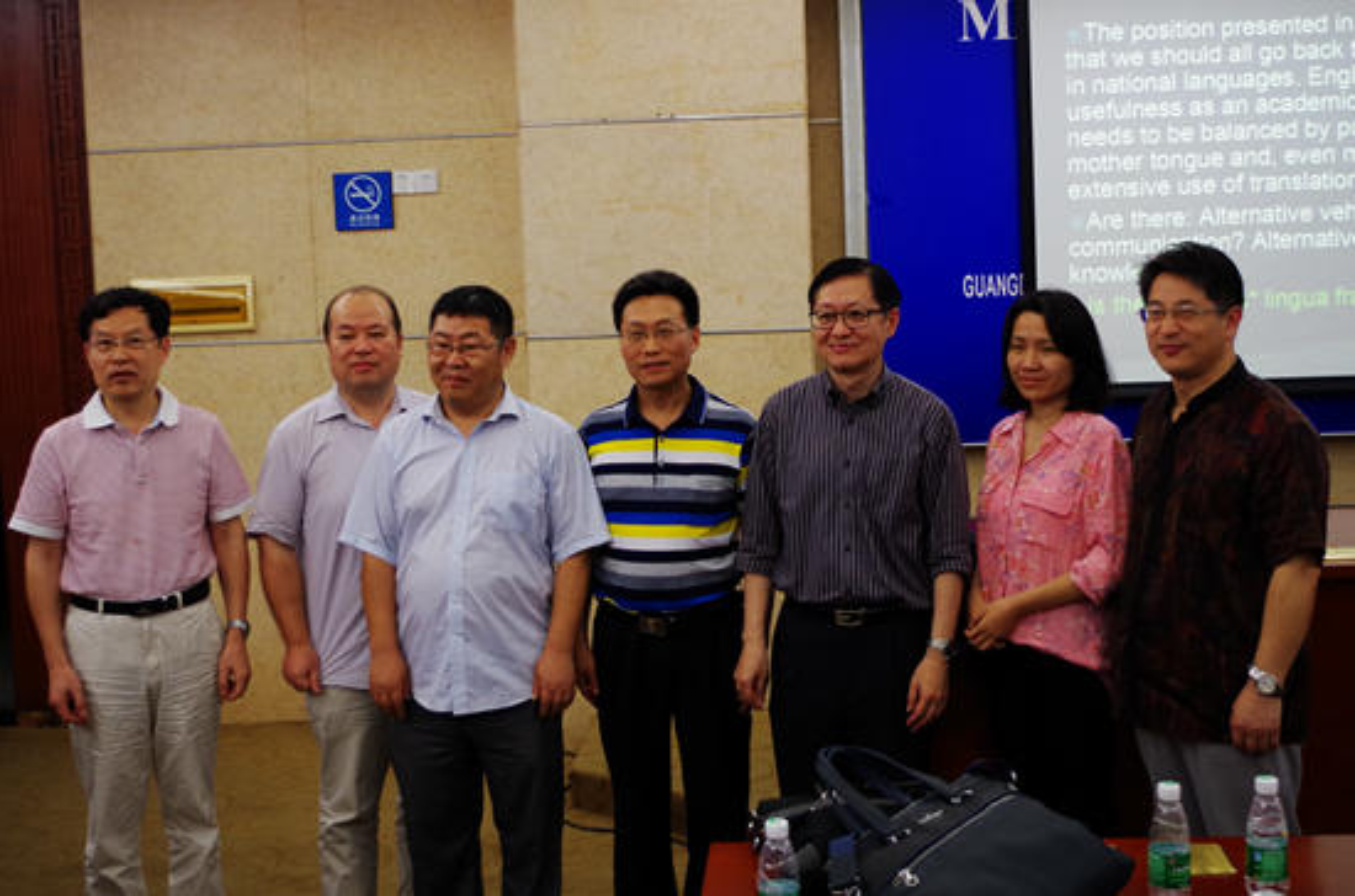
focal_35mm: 39
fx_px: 1465
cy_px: 448
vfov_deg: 34.0
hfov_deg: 49.7
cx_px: 678
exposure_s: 1/40
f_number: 4
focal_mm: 26.25
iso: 800
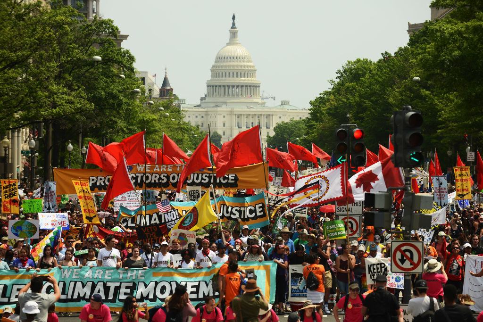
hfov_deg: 10.3
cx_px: 242
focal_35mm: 200
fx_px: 2684
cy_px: 161
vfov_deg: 6.9
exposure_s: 1/640
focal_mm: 200
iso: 100
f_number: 6.3
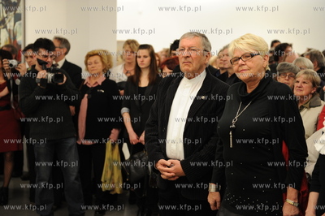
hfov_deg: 28.9
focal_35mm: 70
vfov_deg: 19.4
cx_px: 162
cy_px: 108
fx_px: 631
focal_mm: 70
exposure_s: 1/160
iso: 1600
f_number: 2.8
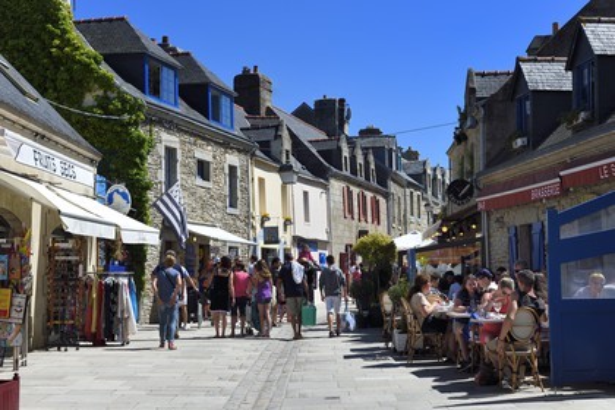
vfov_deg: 21.9
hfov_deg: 32.4
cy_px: 205
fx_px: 1059
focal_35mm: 62
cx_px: 308
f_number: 11
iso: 200
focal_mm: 62
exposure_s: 1/320
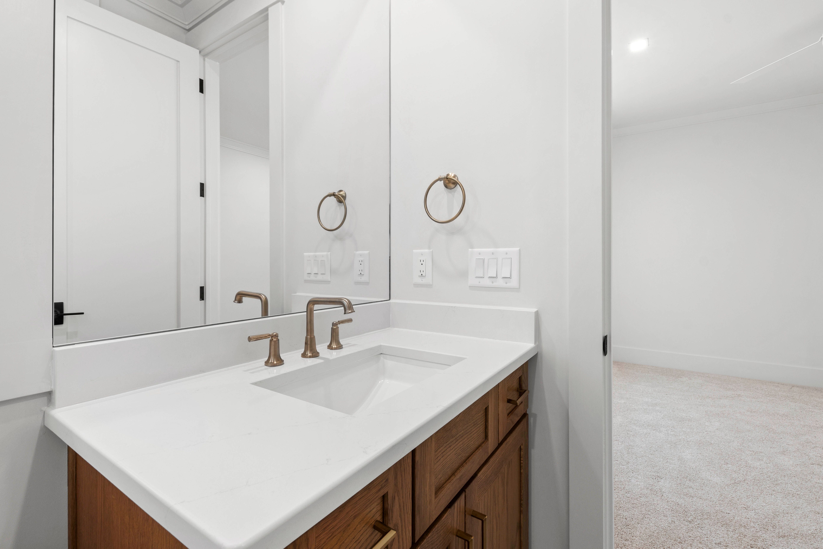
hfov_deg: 100.4
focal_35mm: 15
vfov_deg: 77.3
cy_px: 274
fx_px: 343
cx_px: 412
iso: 100
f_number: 8
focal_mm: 10
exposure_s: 1/3
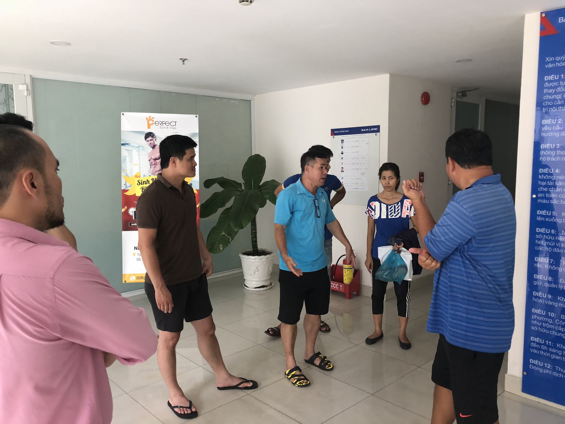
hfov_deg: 63.4
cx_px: 282
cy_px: 212
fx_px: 457
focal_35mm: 28
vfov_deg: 49.7
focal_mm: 4
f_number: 1.8
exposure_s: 1/30
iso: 40
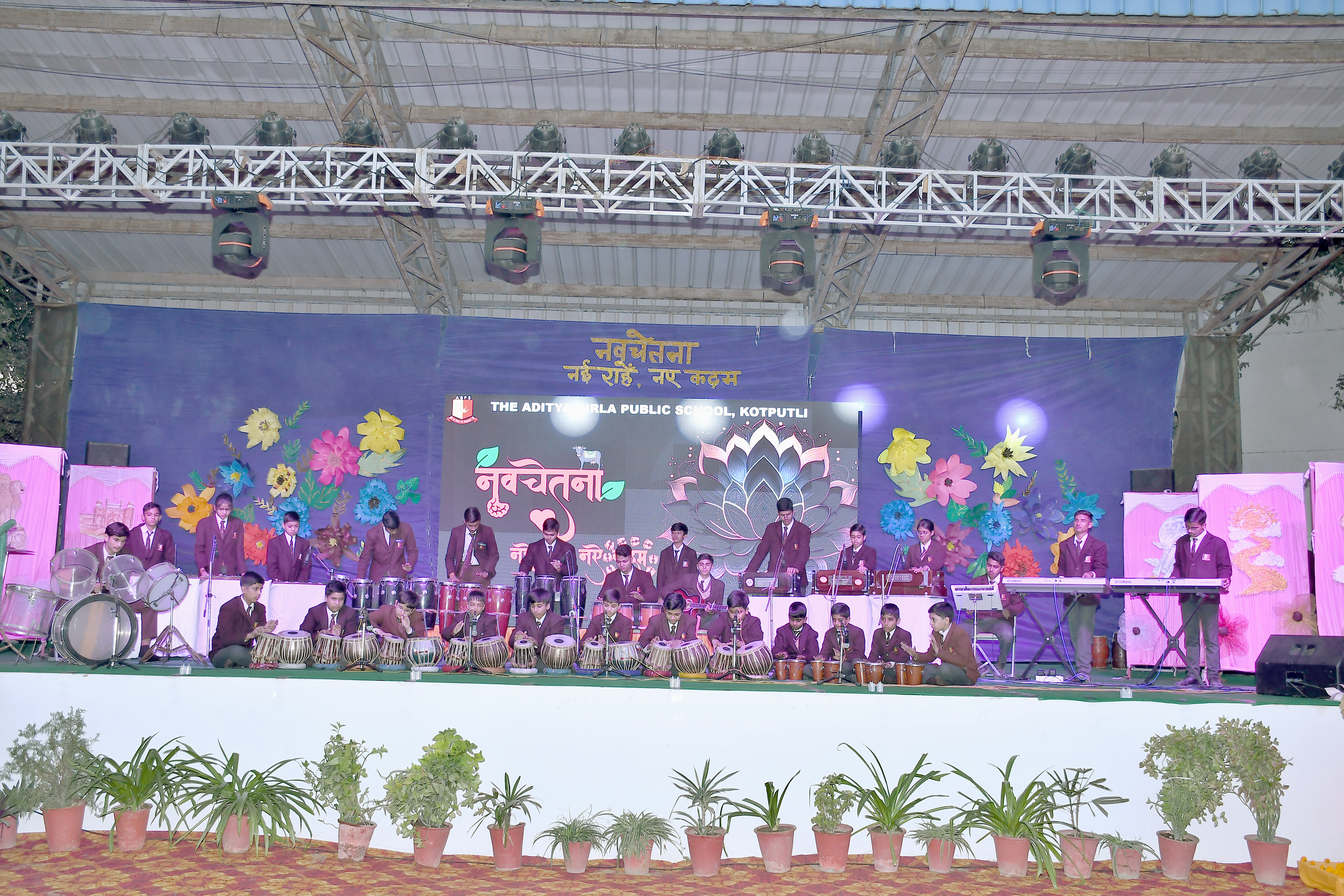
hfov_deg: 55.8
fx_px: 1269
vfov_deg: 38.9
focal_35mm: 34
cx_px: 672
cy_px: 448
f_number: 5
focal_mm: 23
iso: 500
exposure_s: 1/160
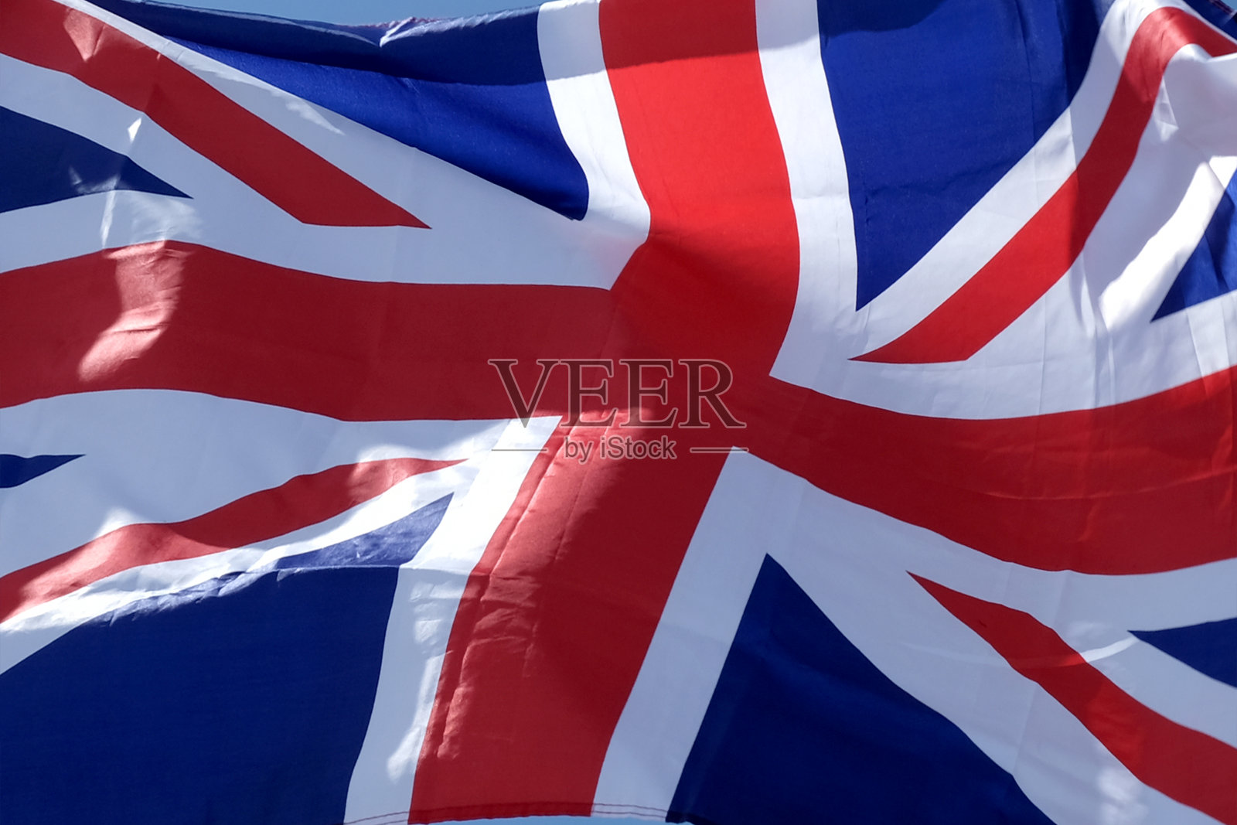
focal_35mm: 38
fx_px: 1306
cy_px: 412
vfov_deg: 35.1
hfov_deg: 50.7
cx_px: 618
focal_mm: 25.4
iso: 160
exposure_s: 1/450
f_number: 8
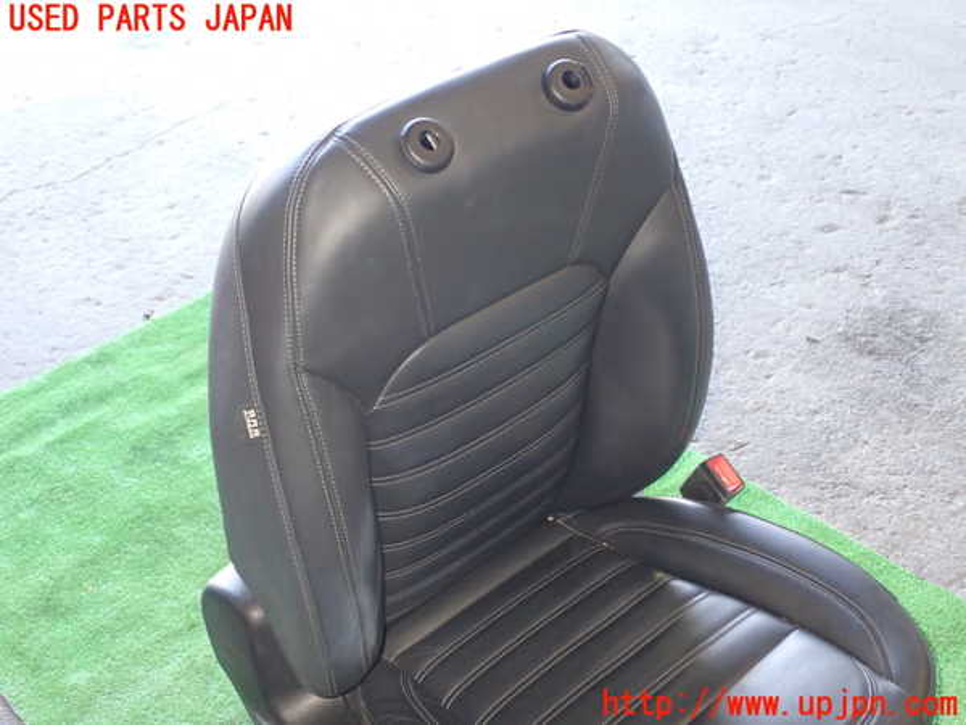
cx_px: 483
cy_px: 362
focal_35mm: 44
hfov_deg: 42.9
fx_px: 1228
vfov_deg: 32.9
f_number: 2.9
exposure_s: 1/40
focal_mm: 7.84
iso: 400
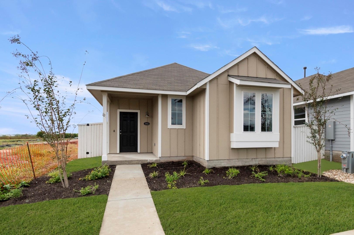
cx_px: 177
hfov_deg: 53.2
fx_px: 354
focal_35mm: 36
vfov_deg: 36.8
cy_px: 118
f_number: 8
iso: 400
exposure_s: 1/1600
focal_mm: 24
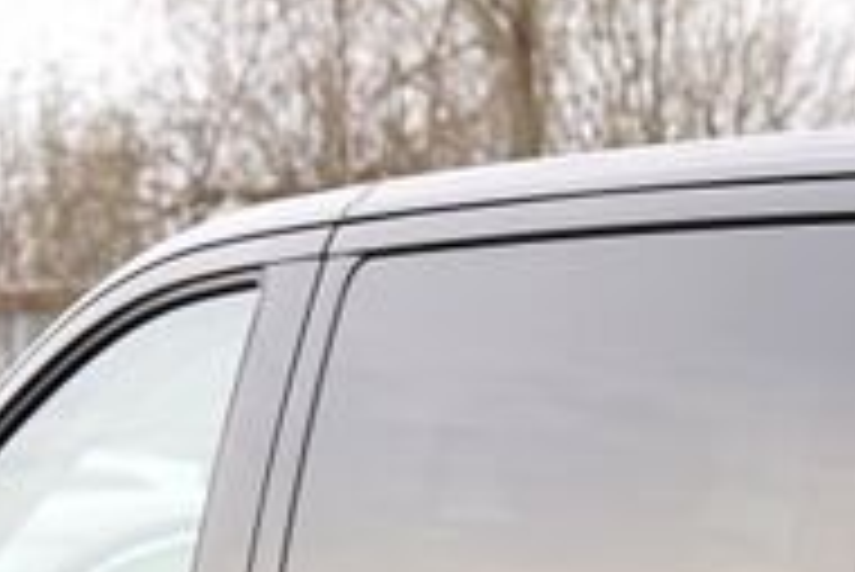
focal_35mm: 253
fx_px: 6013
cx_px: 1323
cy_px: 1128
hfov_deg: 8.0
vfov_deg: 5.3
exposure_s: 1/160
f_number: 4.5
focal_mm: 47
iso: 100
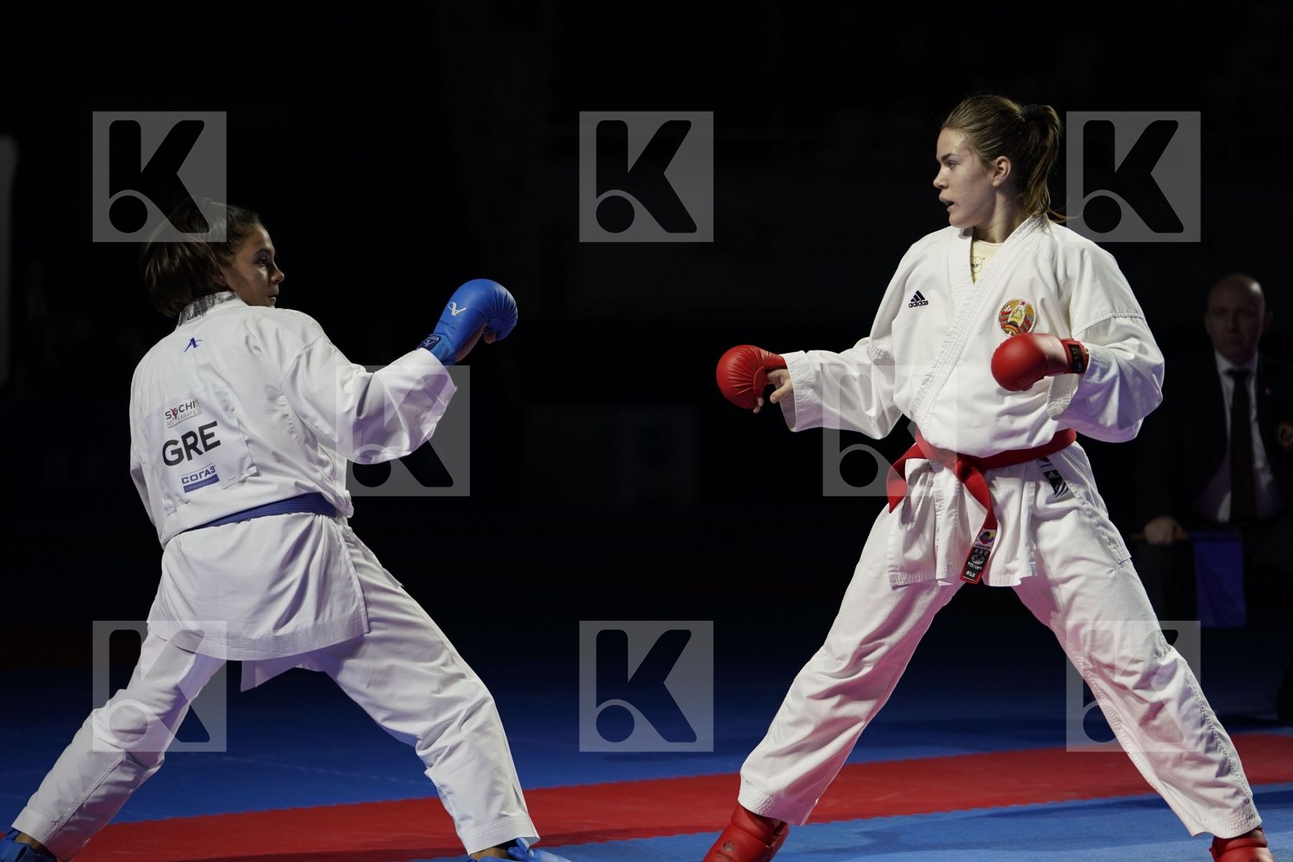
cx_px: 646
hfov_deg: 16.7
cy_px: 431
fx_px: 4417
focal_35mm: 123
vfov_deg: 11.1
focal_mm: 123
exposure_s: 1/1000
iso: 1250
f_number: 2.8
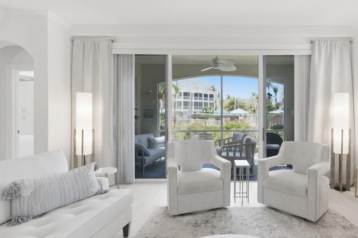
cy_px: 114
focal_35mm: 20
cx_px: 222
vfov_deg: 61.8
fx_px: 199
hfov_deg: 82.5
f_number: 9
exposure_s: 1/10
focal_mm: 16
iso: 400
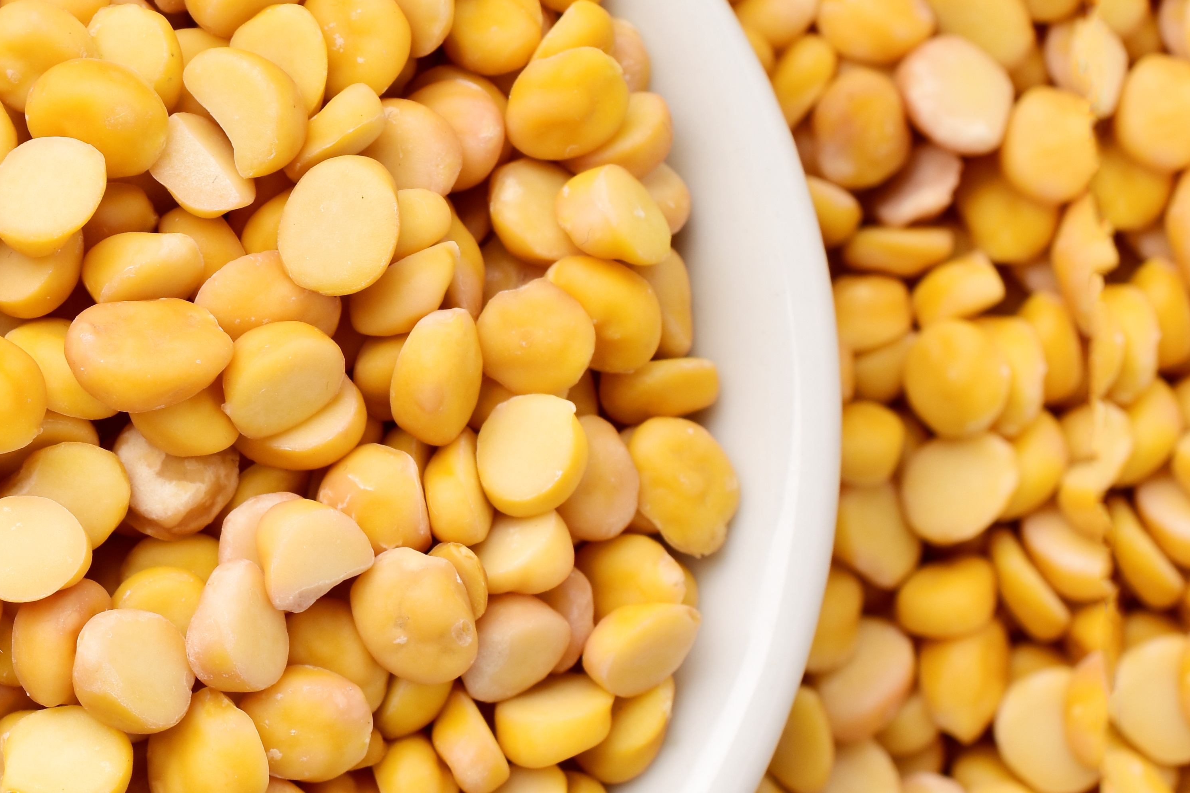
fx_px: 3999
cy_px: 390
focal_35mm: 121
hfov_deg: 16.6
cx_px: 12
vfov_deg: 11.3
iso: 100
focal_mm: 40
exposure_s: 1/125
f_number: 14
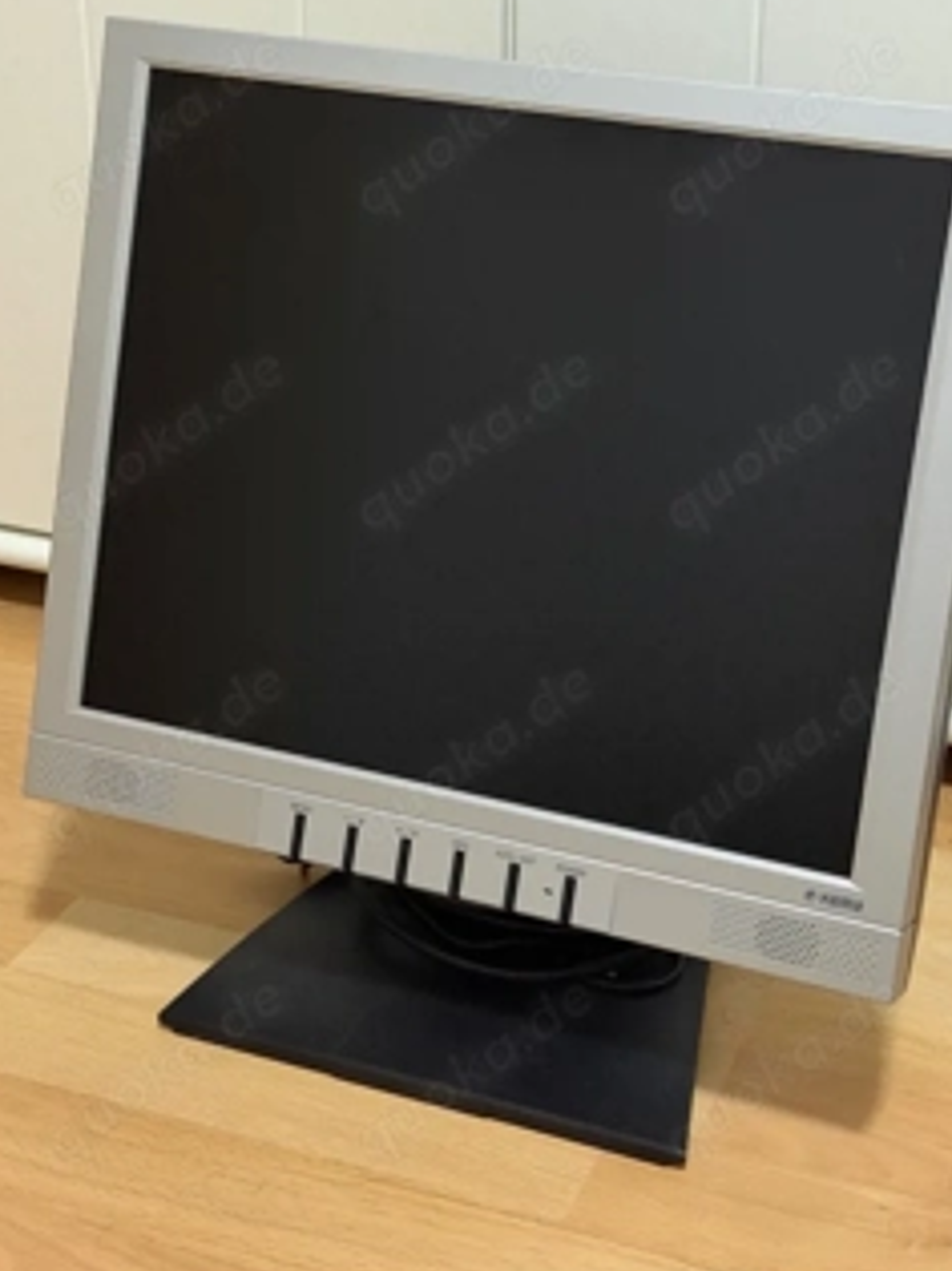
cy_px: 484
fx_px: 2238
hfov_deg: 24.0
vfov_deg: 31.6
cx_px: 561
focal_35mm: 61
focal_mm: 6.76
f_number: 1.78
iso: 800
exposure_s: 1/27
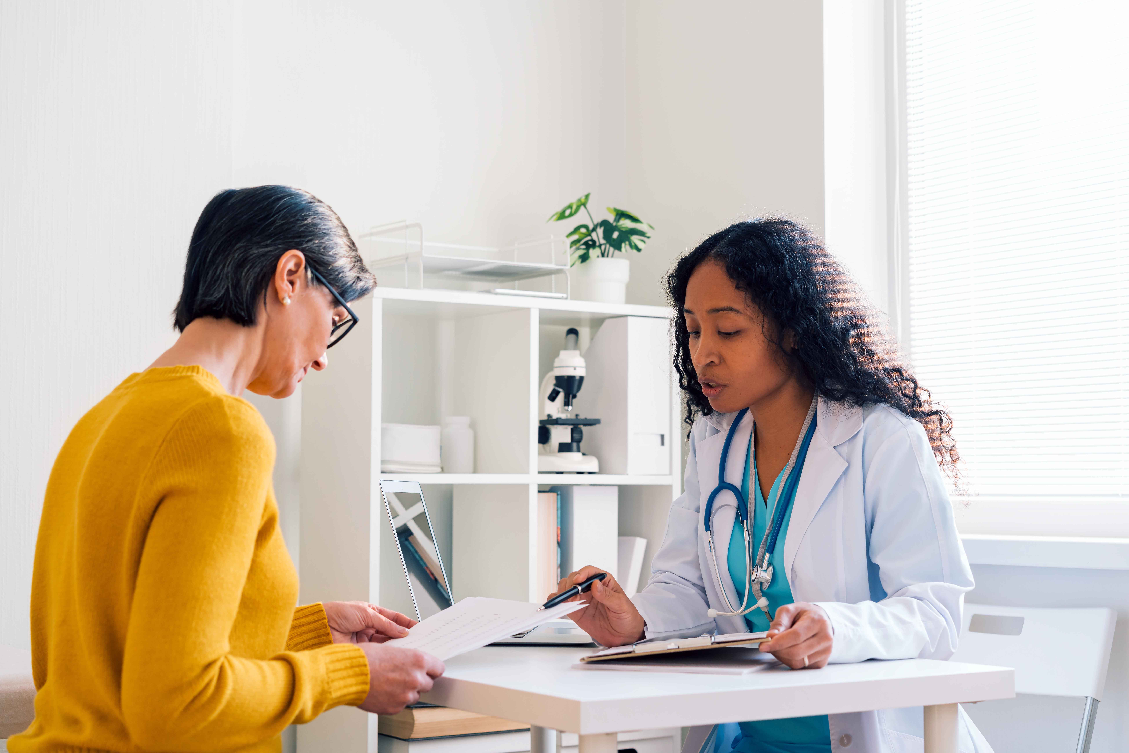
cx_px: 564
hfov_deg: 36.2
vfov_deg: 24.6
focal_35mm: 55
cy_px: 376
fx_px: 1725
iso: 500
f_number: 4
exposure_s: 1/80
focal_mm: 55
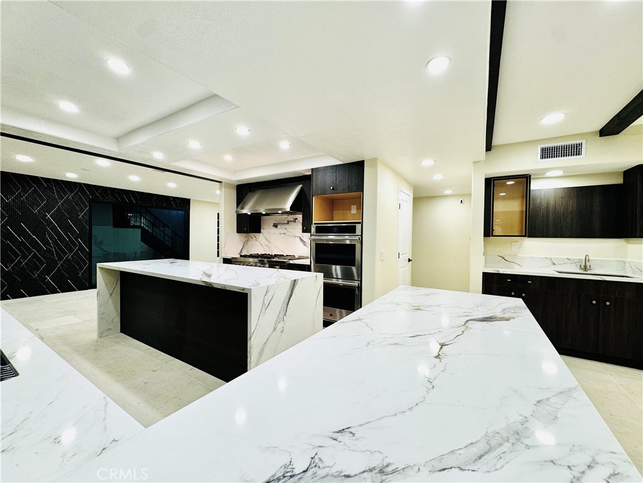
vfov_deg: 85.7
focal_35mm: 14
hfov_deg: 102.1
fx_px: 260
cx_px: 322
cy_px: 242
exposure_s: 1/120
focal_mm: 2.22
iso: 125
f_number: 2.2
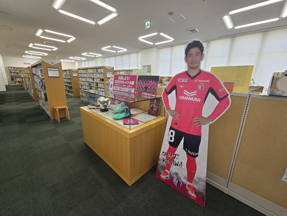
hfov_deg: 106.2
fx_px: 108
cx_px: 144
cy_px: 108
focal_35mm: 13
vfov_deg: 89.9
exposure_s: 1/120
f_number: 2.2
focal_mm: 2.2
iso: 64
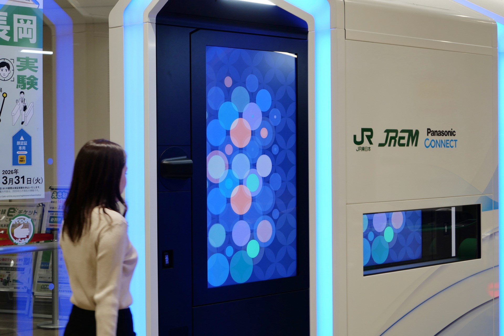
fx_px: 980
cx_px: 252
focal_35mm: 70
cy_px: 168
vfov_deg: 19.5
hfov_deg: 28.8
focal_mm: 34
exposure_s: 1/100
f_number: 3.8
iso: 200
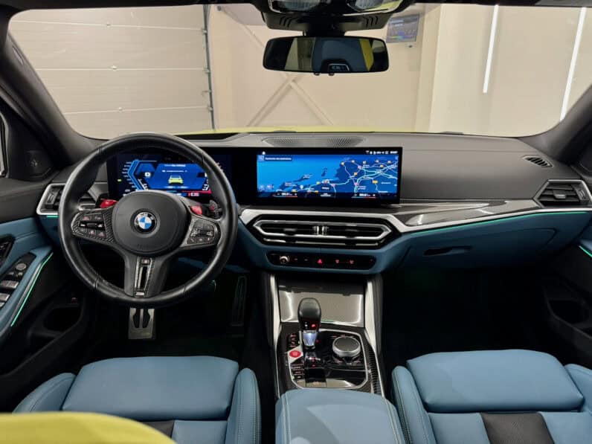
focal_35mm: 24
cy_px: 222
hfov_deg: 71.6
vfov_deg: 56.8
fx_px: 410
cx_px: 296
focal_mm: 6.8
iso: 500
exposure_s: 1/53
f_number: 1.8
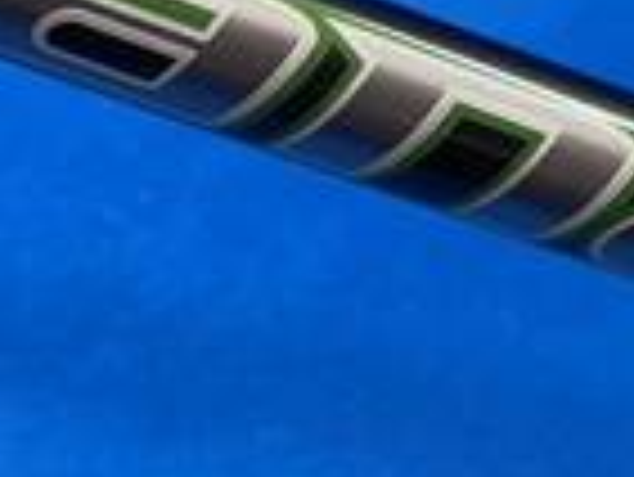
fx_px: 2163
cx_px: -148
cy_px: -14
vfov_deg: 12.4
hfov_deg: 16.0
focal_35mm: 118
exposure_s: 1/60
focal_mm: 4.25
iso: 100
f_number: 1.8
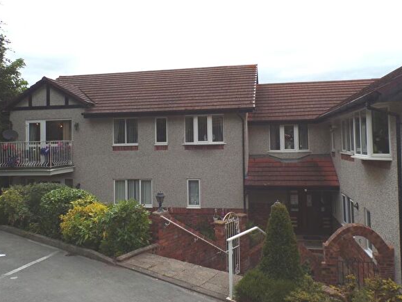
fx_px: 337
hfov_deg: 61.7
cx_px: 206
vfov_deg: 48.0
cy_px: 128
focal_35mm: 29
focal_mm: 4.3
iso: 80
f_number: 5.8
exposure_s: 1/160
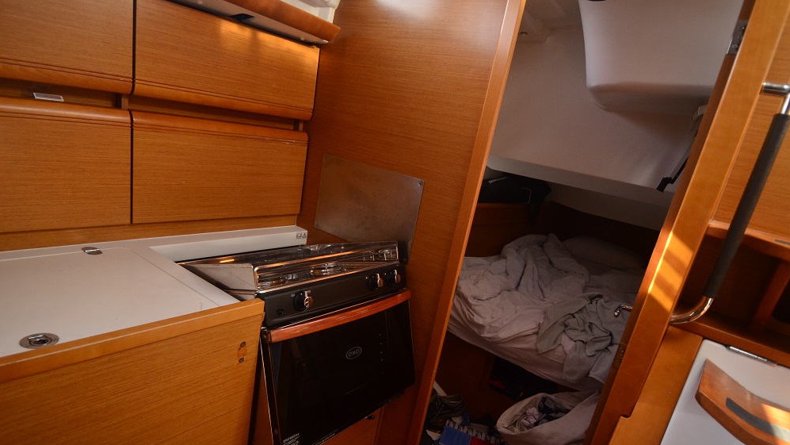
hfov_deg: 81.2
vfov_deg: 51.3
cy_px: 257
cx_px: 395
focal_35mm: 22
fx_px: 461
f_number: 4
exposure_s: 1/640
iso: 800
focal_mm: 14
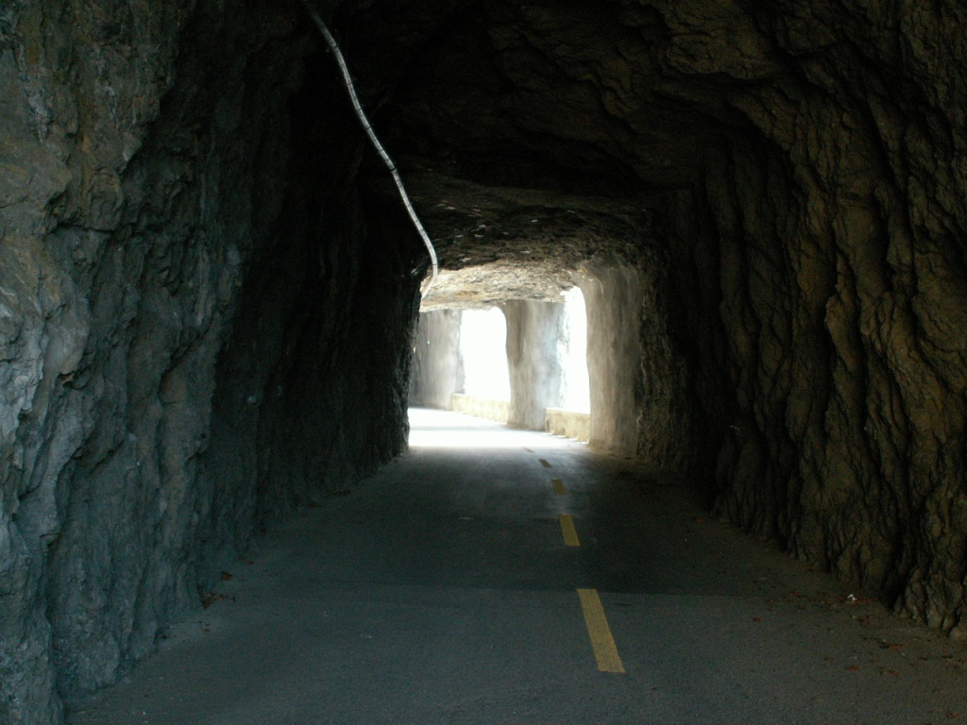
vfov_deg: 32.2
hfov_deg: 42.1
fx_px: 1257
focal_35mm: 45
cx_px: 484
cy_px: 362
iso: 160
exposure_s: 1/30
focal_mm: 7.5
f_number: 2.8
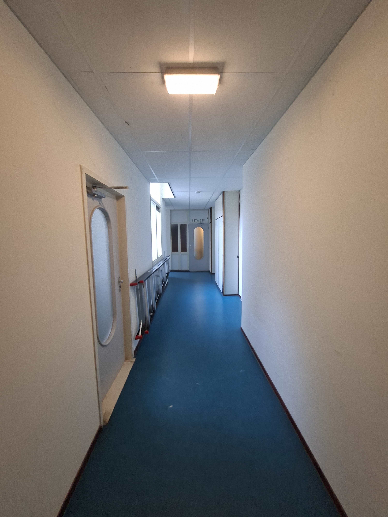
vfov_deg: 106.2
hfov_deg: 89.9
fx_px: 194
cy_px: 258
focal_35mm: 13
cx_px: 194
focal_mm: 1.74
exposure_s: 1/24
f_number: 2.2
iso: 200
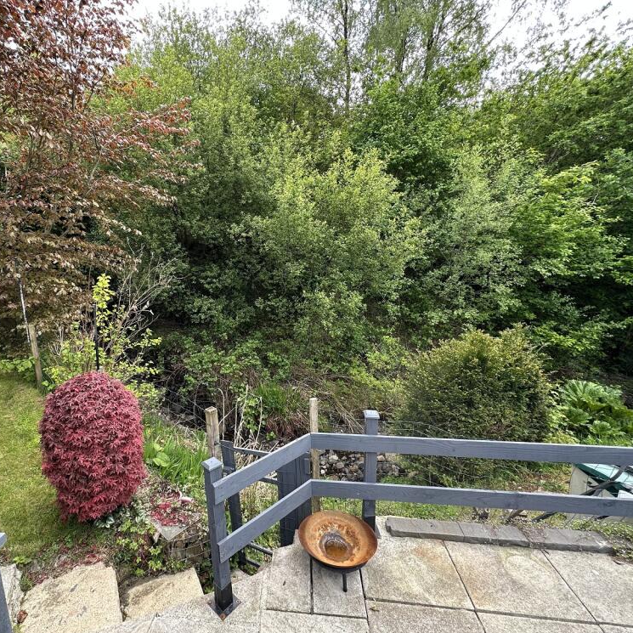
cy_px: 312
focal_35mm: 17
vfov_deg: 84.0
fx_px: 352
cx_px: 246
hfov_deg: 82.7
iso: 40
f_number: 2.2
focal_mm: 2.22
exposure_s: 1/99
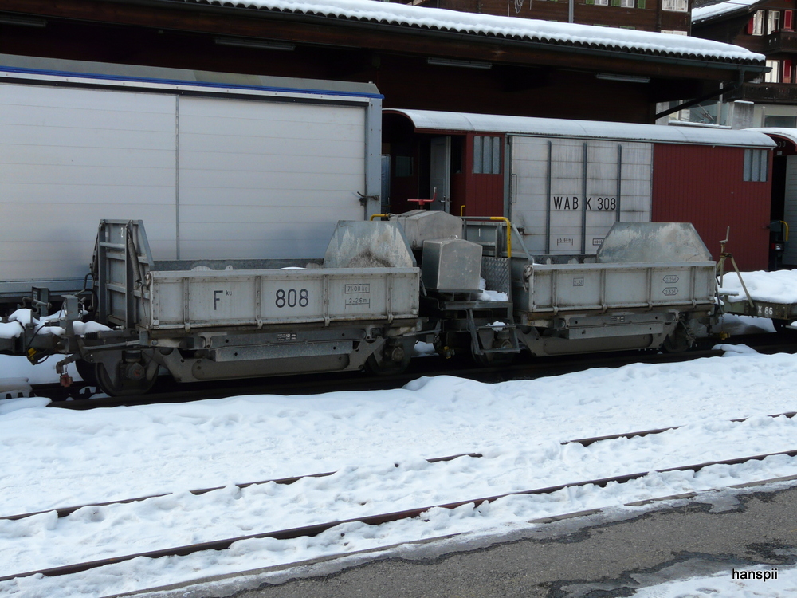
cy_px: 299
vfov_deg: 32.2
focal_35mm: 45
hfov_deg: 42.1
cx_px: 398
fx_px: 1036
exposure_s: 1/200
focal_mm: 7.4
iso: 100
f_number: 4
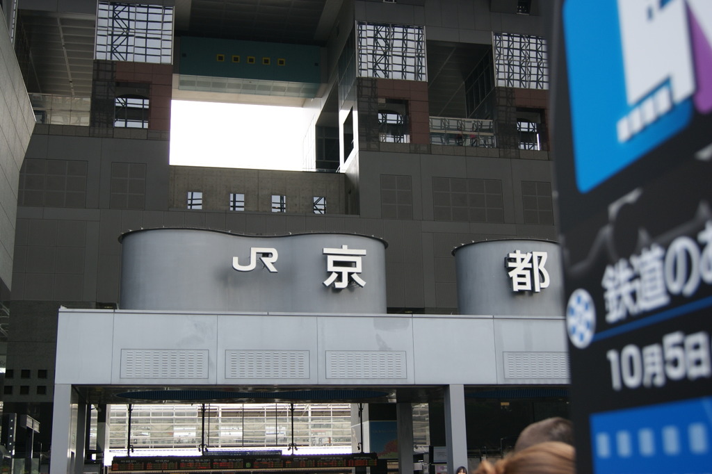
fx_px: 890
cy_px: 237
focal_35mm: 45
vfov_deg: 29.8
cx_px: 356
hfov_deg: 43.6
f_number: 4.5
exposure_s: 1/160
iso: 100
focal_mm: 30
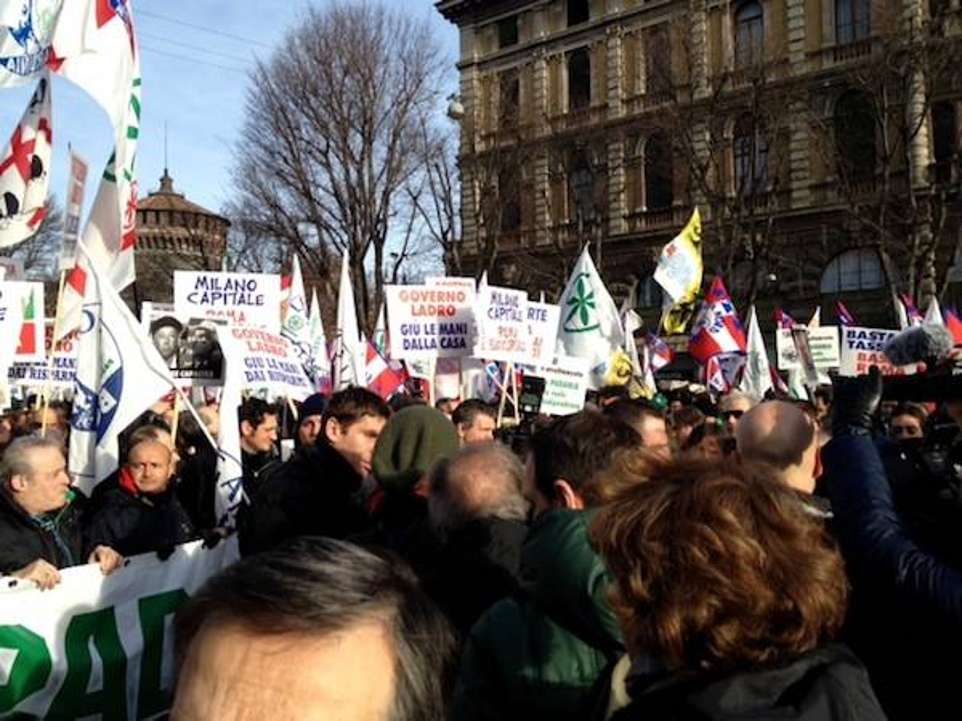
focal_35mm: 35
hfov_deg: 52.6
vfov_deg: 40.7
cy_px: 360
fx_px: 973
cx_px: 481
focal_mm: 4.28
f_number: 2.4
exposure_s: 1/905
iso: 64
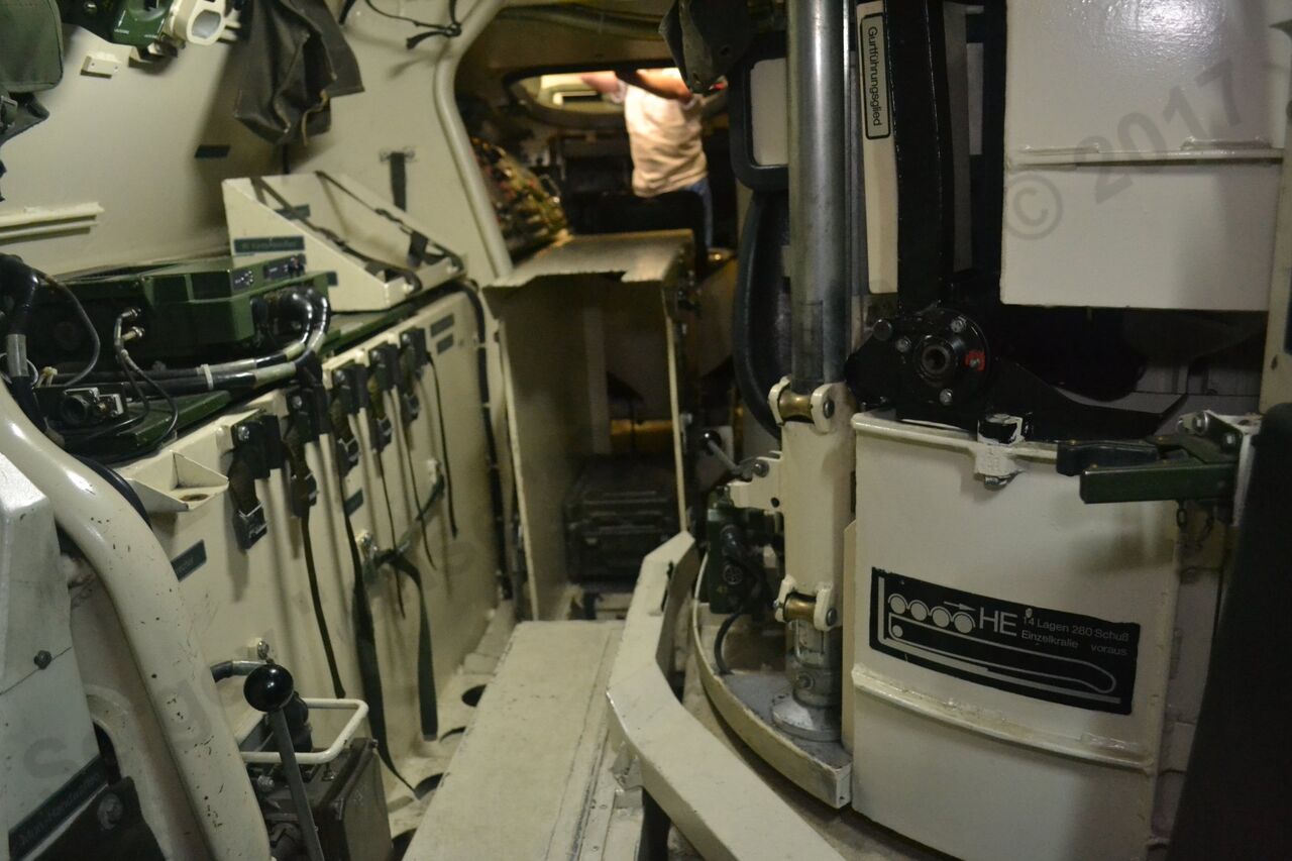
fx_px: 969
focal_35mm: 27
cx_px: 646
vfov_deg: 47.9
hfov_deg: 67.4
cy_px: 430
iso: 3200
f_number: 3.5
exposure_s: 1/60
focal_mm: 18
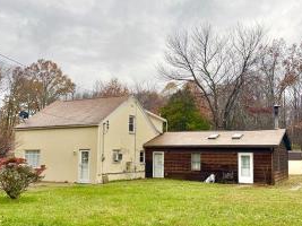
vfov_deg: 39.5
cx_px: 155
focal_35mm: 36
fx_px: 314
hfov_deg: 51.4
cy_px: 132
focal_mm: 6.76
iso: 80
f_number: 1.78
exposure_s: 1/651
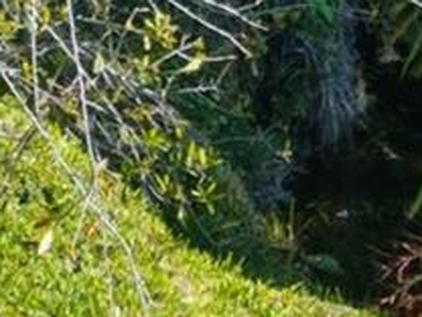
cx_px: 1077
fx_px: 15568
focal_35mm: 1277
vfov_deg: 1.2
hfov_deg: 1.5
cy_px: 923
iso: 100
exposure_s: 1/100
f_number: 3.4
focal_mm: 30.71
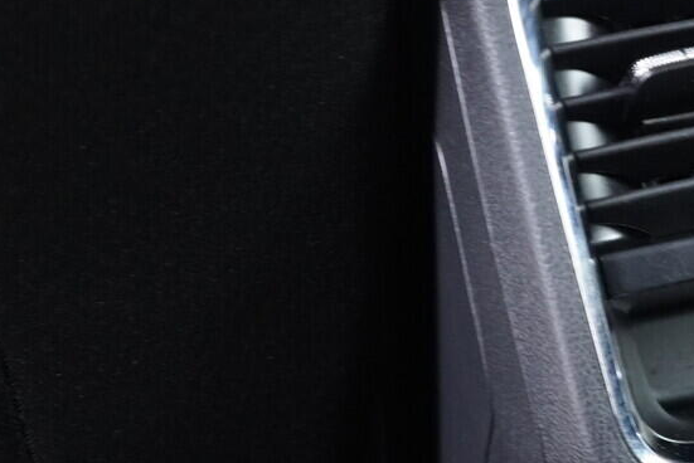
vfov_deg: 14.5
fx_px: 1813
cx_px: 780
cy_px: 343
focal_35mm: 94
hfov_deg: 20.6
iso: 2000
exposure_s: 1/40
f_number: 2.8
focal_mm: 24
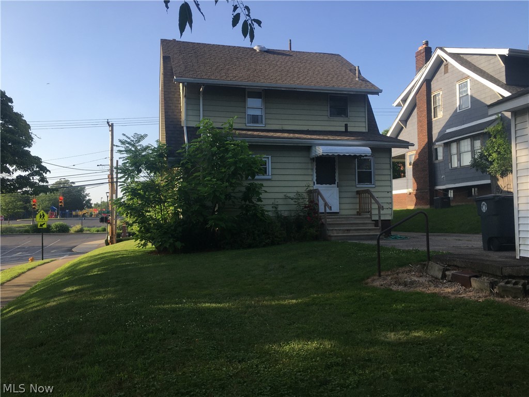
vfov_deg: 48.2
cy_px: 198
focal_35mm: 29
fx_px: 443
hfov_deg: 61.7
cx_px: 264
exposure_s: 1/553
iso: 25
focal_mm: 4.15
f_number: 2.2
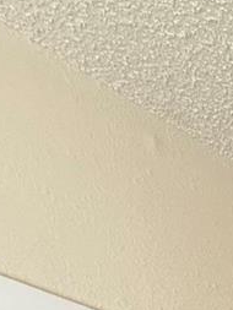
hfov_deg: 11.4
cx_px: 673
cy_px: 805
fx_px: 762
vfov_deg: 13.6
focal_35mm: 85
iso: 125
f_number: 2.2
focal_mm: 2.22
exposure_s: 1/99
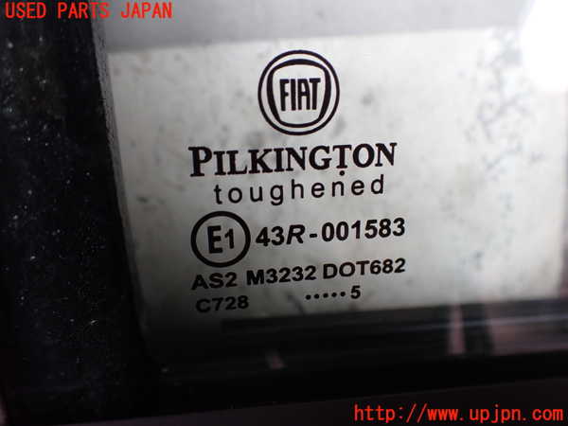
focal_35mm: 30
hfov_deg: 60.0
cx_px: 284
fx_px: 492
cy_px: 213
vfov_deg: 46.8
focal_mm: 5.4
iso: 200
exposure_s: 1/125
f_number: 2.3
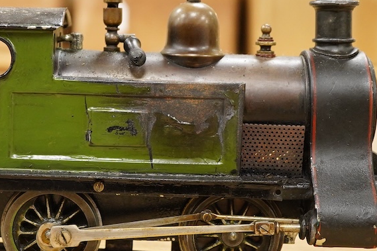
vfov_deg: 15.3
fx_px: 932
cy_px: 125
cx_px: 132
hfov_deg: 22.8
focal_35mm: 89
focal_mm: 30
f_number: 3.5
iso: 2000
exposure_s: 1/125
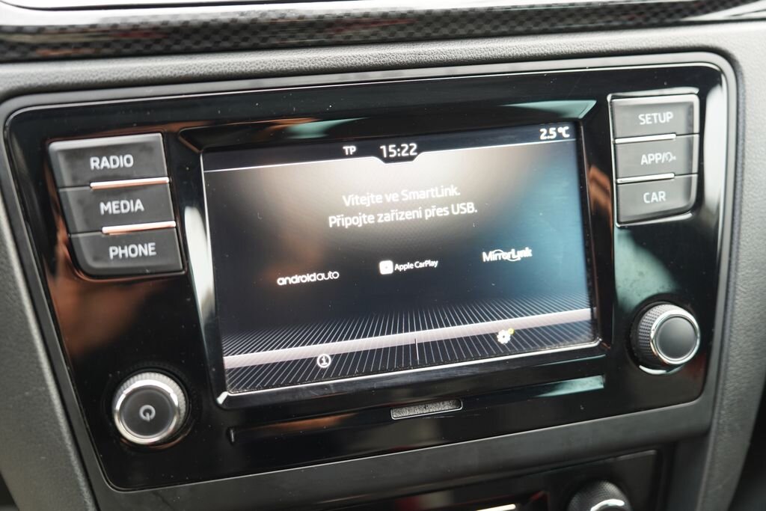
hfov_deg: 50.7
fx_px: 809
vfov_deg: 35.1
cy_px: 256
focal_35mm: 38
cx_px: 383
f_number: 2.8
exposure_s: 1/40
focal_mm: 38
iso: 1000
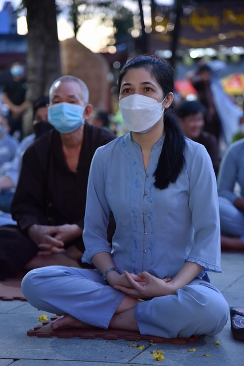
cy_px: 183
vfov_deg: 19.4
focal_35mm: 105
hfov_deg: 13.1
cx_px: 122
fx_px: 1066
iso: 2000
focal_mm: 105
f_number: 4
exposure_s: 1/80
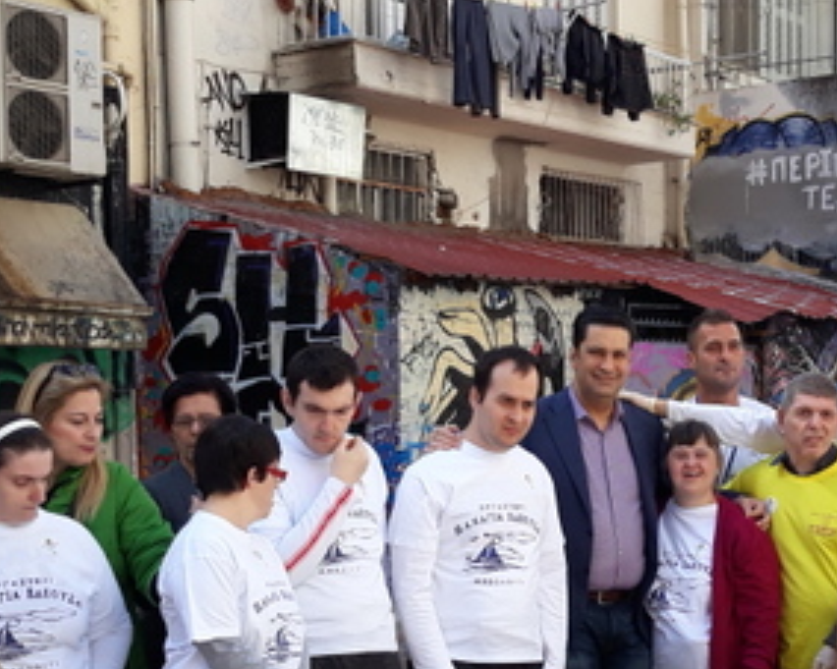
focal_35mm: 65
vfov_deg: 23.3
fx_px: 1610
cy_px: 485
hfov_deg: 28.9
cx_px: 572
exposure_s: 1/475
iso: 40
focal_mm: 3.71
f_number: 1.7
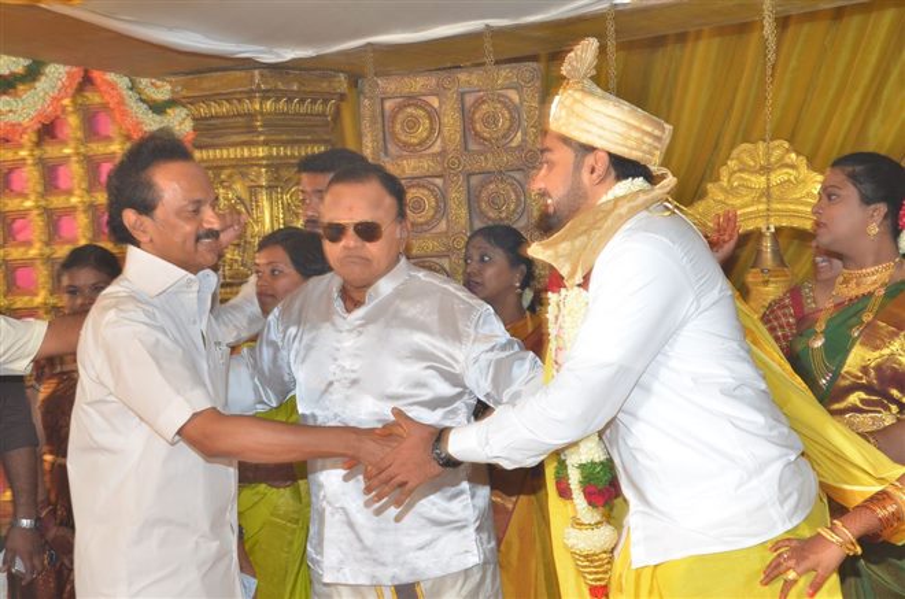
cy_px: 300
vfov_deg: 23.7
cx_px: 452
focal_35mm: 57
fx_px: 1430
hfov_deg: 35.1
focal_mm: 38
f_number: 14
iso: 1100
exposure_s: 1/40
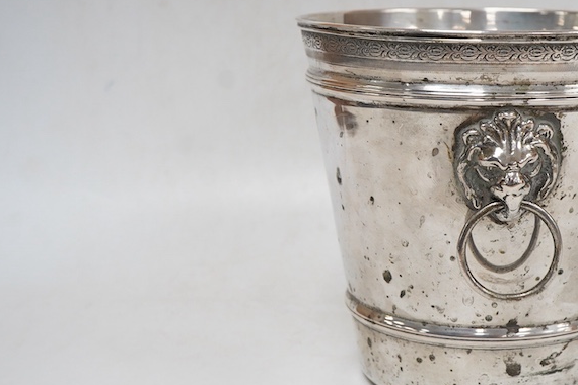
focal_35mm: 71
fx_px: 1140
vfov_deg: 19.2
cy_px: 175
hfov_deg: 27.9
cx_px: 451
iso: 1250
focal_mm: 30
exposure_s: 1/125
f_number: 10
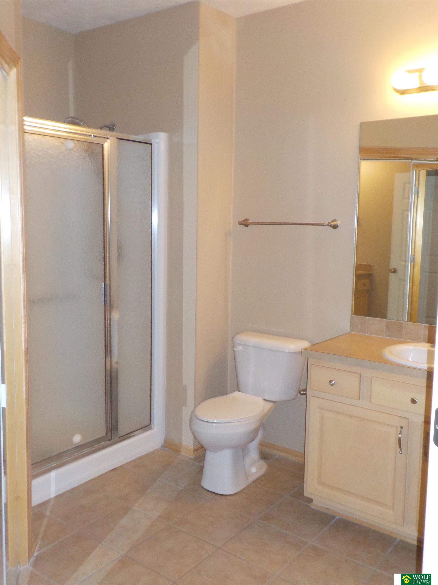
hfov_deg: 46.8
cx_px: 219
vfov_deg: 60.0
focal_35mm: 30
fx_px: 506
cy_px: 292
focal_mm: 4.1
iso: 200
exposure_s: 1/30
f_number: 3.3
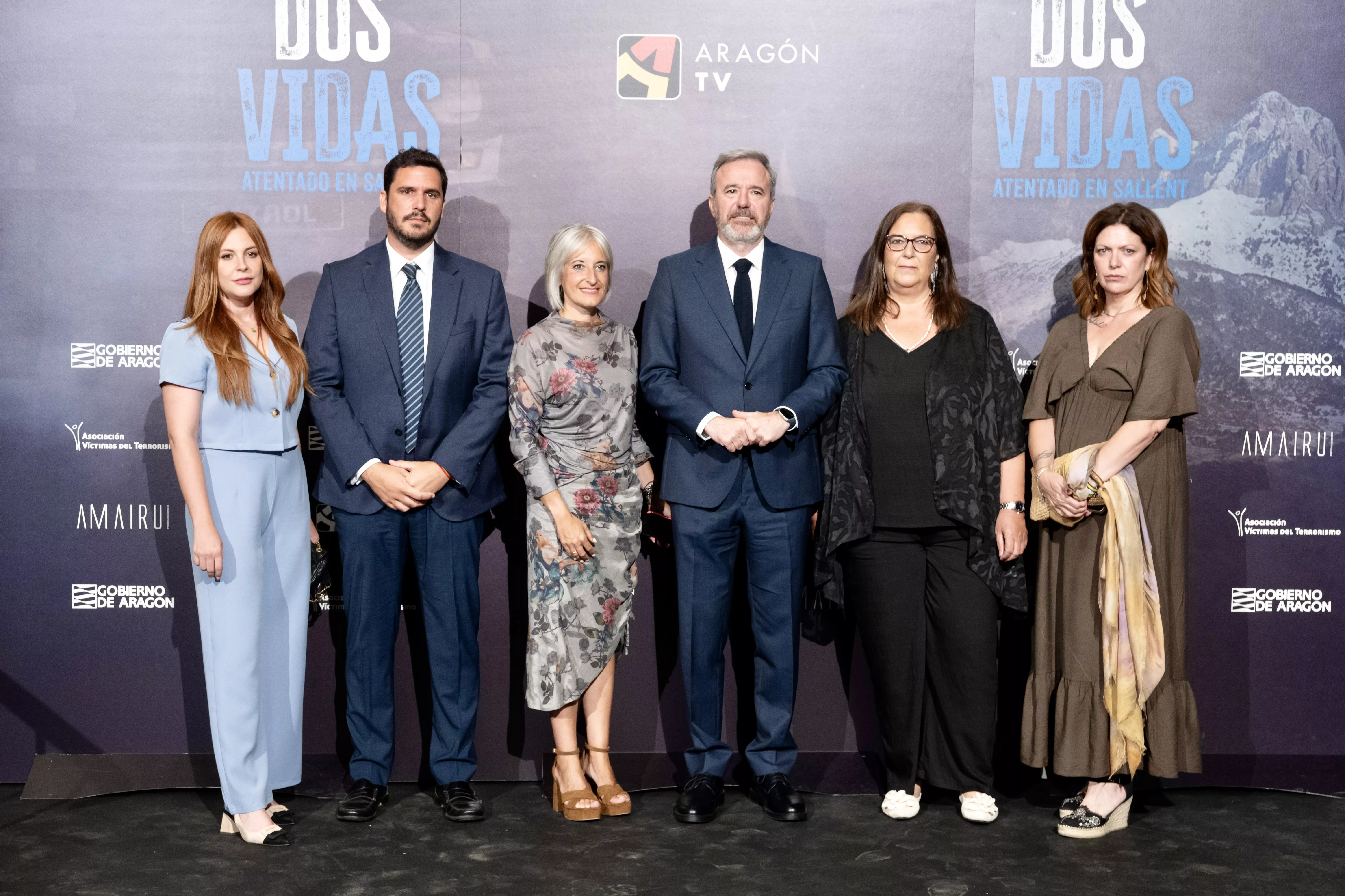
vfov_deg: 23.4
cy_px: 448
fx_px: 2167
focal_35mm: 58
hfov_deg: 34.5
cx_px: 672
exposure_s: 1/125
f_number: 6.3
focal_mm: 58
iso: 2500
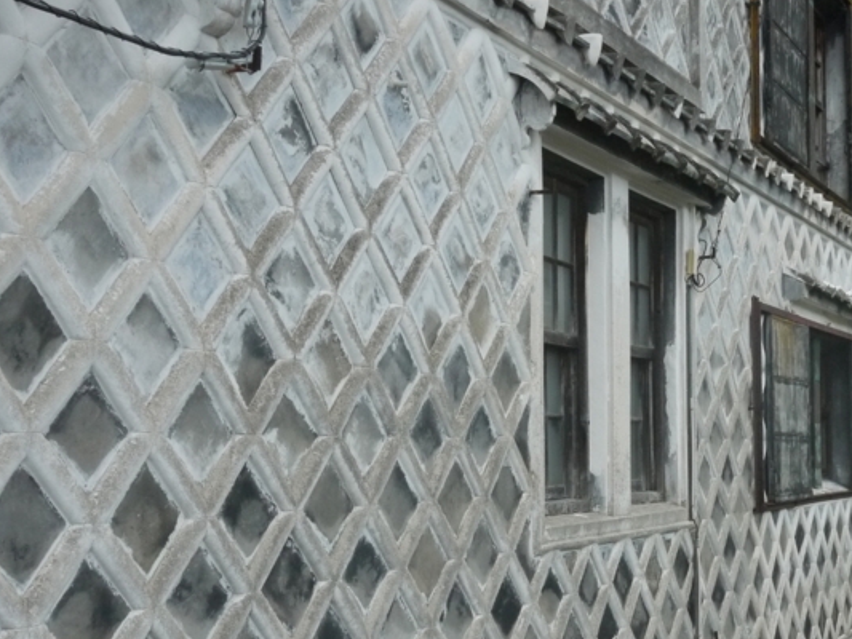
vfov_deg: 24.2
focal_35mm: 60
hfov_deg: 31.7
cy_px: 458
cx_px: 619
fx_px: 1477
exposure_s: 1/160
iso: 800
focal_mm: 20
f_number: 9
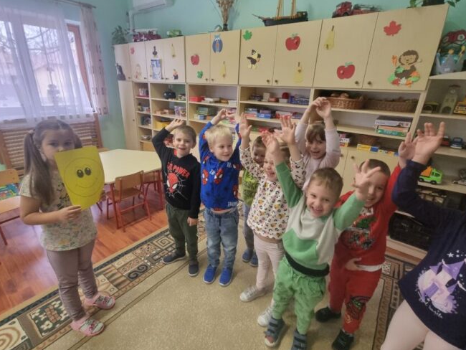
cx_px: 219
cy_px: 167
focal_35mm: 16
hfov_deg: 94.4
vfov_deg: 78.1
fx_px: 215
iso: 400
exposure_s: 1/50
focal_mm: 2.2
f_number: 2.2
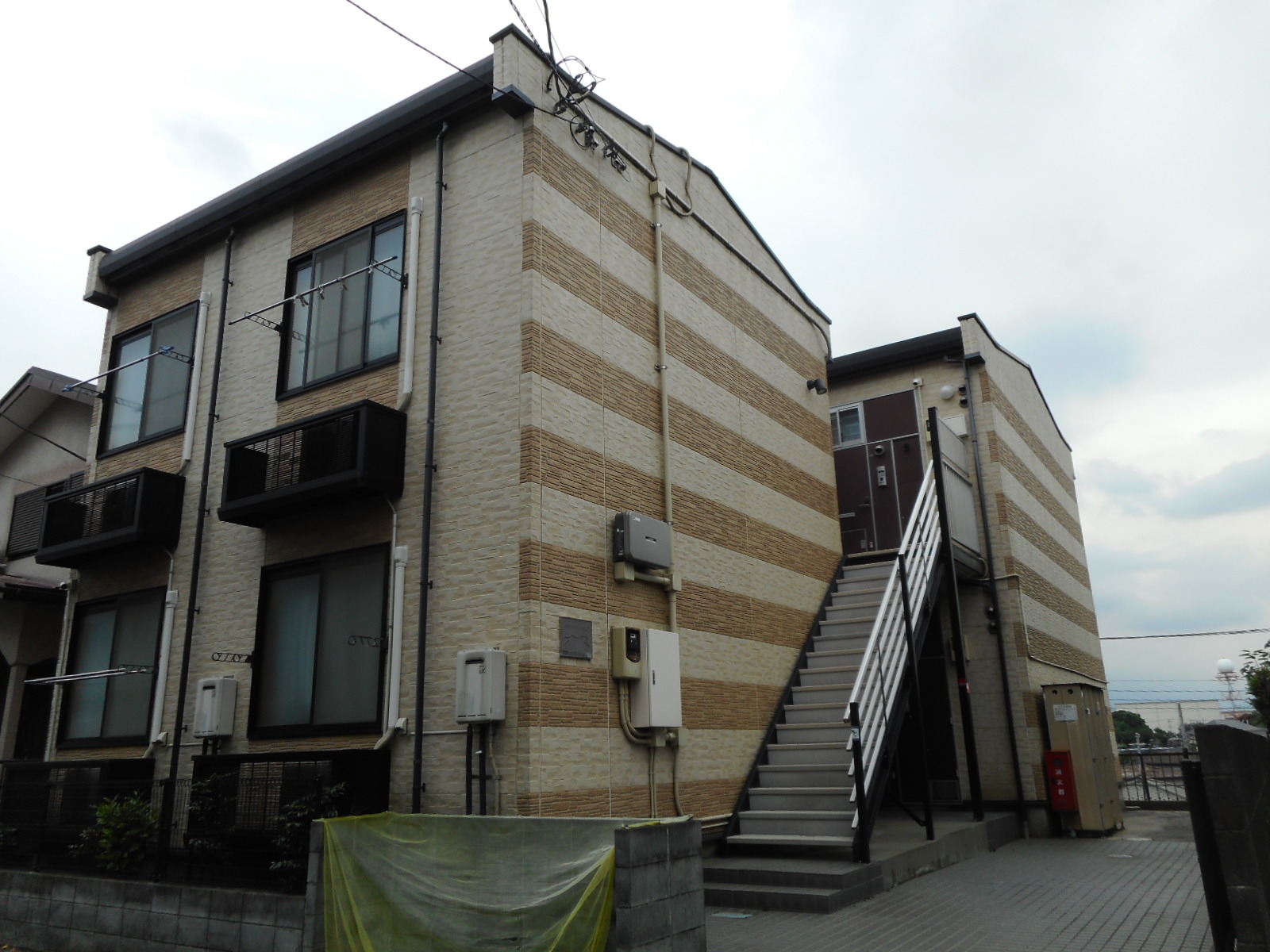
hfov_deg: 69.4
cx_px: 635
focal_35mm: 25
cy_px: 476
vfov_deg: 54.9
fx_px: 917
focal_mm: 4.5
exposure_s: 1/500
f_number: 3.7
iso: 80
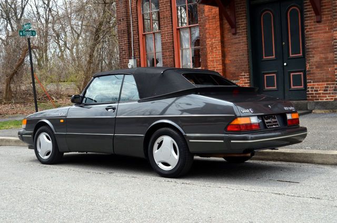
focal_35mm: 48
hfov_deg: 41.2
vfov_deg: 28.0
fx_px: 448
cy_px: 112
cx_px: 168
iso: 200
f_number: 8
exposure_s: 1/250
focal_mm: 32
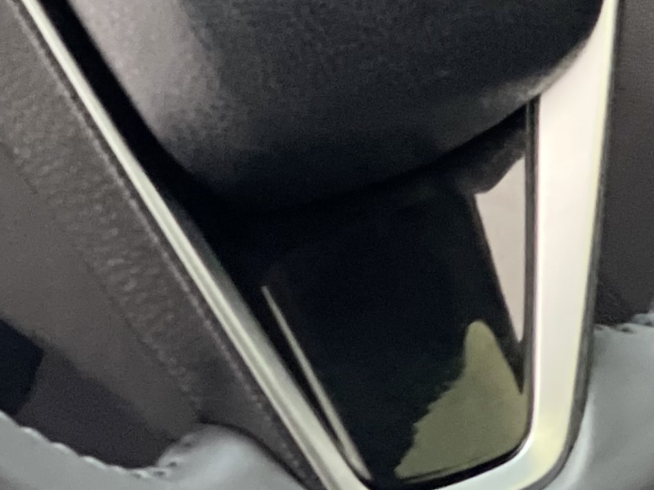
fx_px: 5082
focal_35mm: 269
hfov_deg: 7.4
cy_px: -313
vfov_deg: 5.5
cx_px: 258
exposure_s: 1/20
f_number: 2.2
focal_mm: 7.5
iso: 400
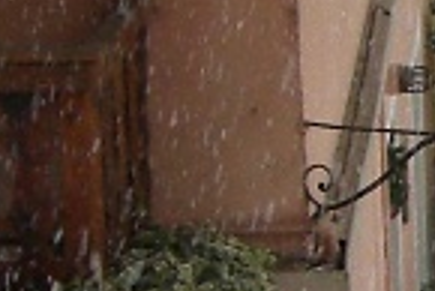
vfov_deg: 4.9
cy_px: 279
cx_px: 822
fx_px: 3375
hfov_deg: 7.1
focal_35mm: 279
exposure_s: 1/100
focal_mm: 6.2
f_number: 2.7
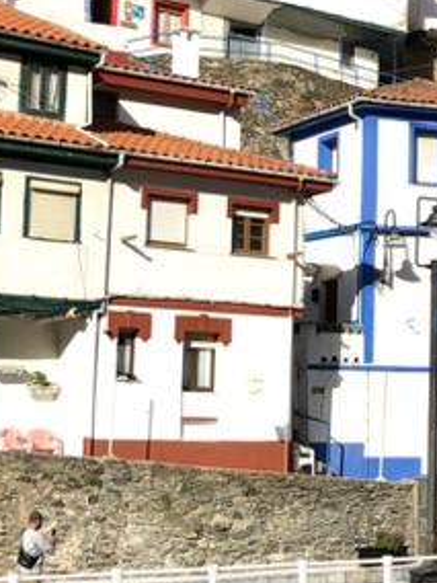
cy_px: 255
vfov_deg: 19.4
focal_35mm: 101
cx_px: 609
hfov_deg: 13.9
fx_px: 1700
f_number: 1.8
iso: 20
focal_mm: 4
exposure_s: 1/3003
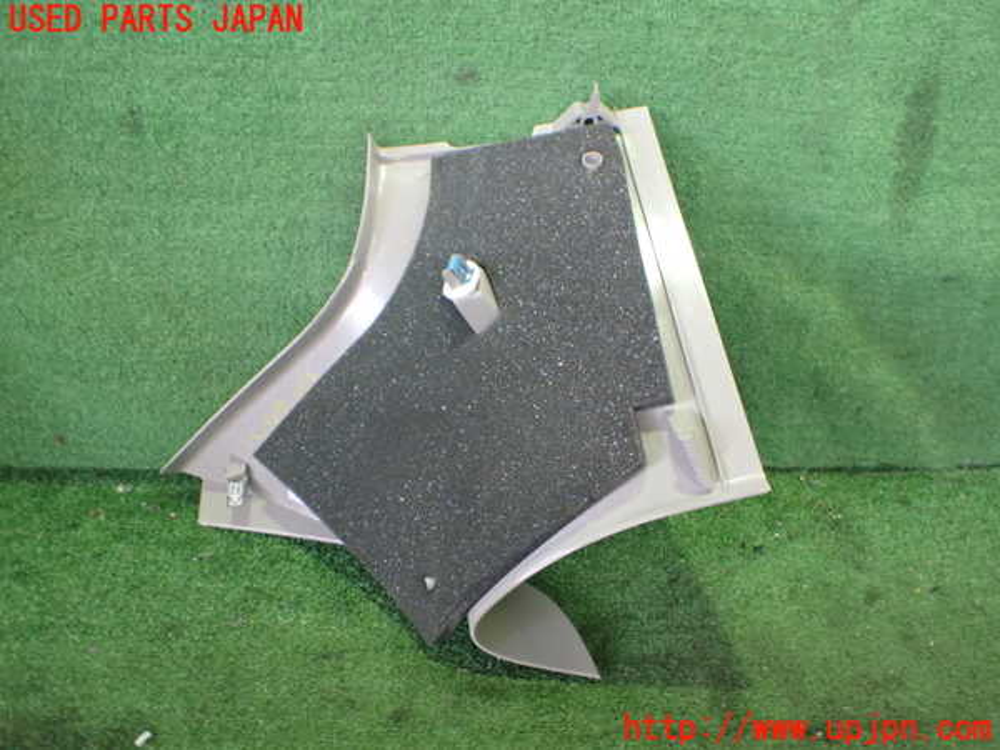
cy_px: 375
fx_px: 867
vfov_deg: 46.8
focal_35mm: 30
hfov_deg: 60.0
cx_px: 500
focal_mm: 5.4
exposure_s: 1/50
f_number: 2.3
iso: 800
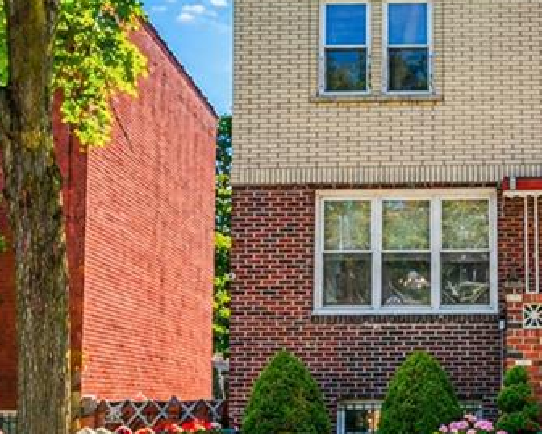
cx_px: 440
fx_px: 986
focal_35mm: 61
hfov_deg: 30.0
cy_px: 250
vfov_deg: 24.8
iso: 100
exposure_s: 1/125
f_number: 9
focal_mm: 21.5
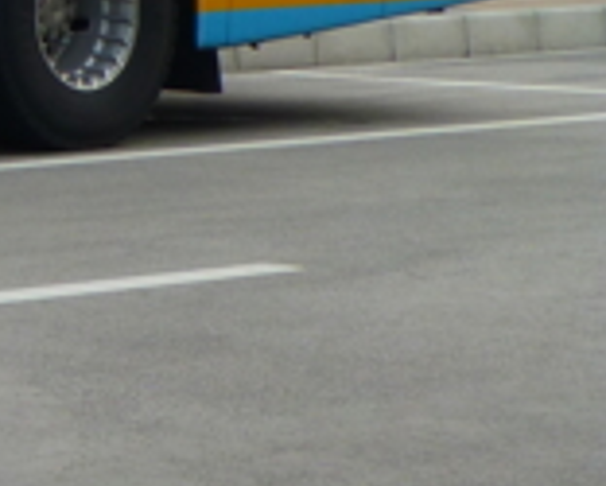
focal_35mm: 255
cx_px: -932
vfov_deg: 6.0
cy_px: -416
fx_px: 4576
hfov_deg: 7.1
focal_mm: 9
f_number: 4.4
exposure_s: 1/200
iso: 100
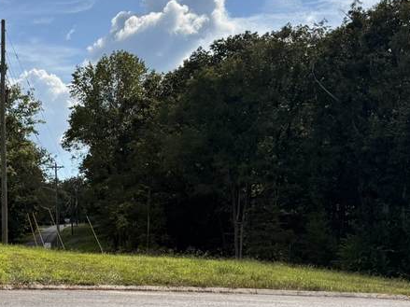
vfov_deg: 20.9
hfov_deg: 26.9
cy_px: 213
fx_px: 829
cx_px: 49
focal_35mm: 70
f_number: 1.78
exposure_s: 1/5319
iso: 100
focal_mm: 6.76
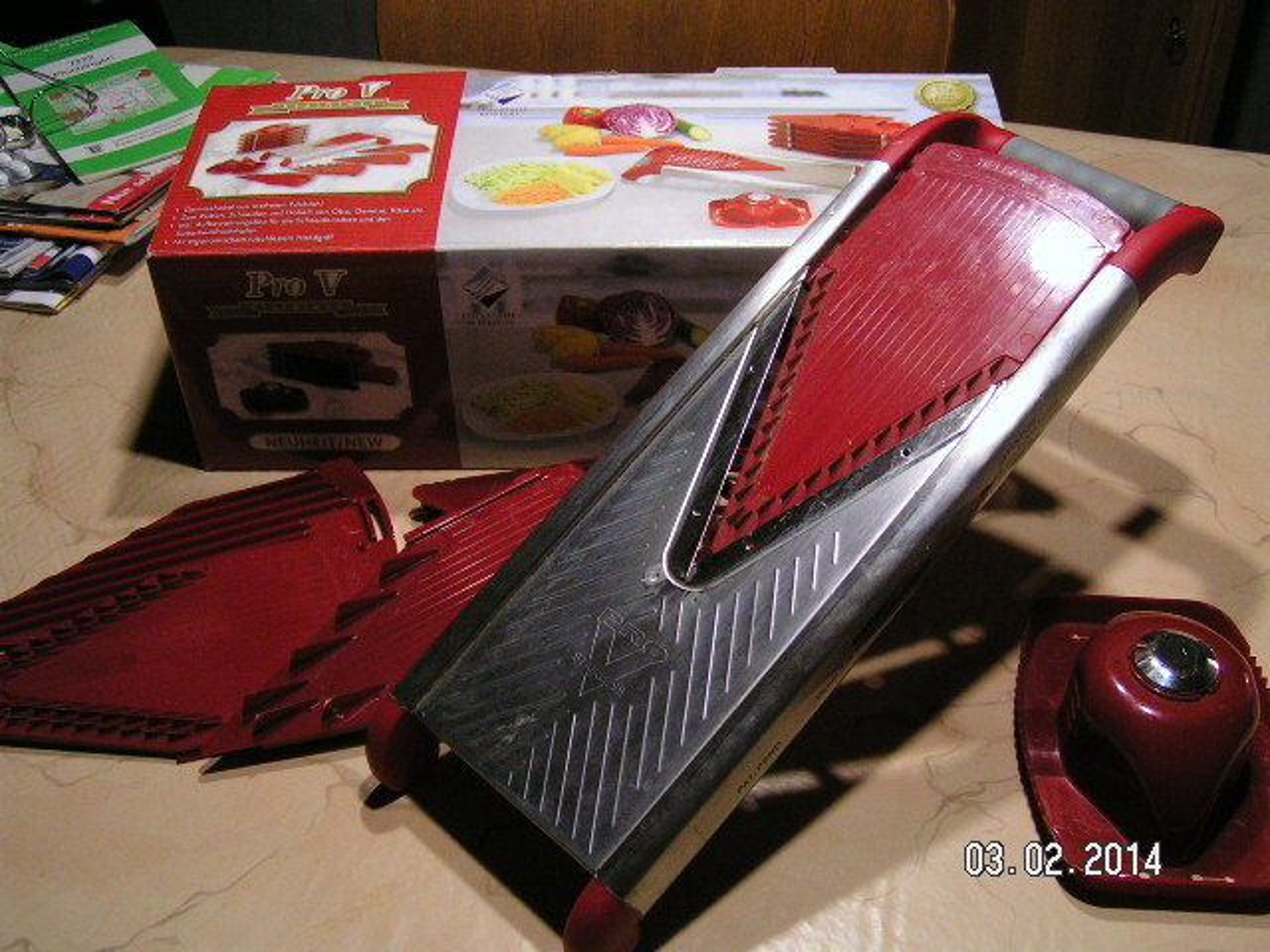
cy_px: 476
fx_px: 1394
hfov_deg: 49.0
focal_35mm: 38
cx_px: 635
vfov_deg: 37.7
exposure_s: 1/40
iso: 160
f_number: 2.8
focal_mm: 5.8
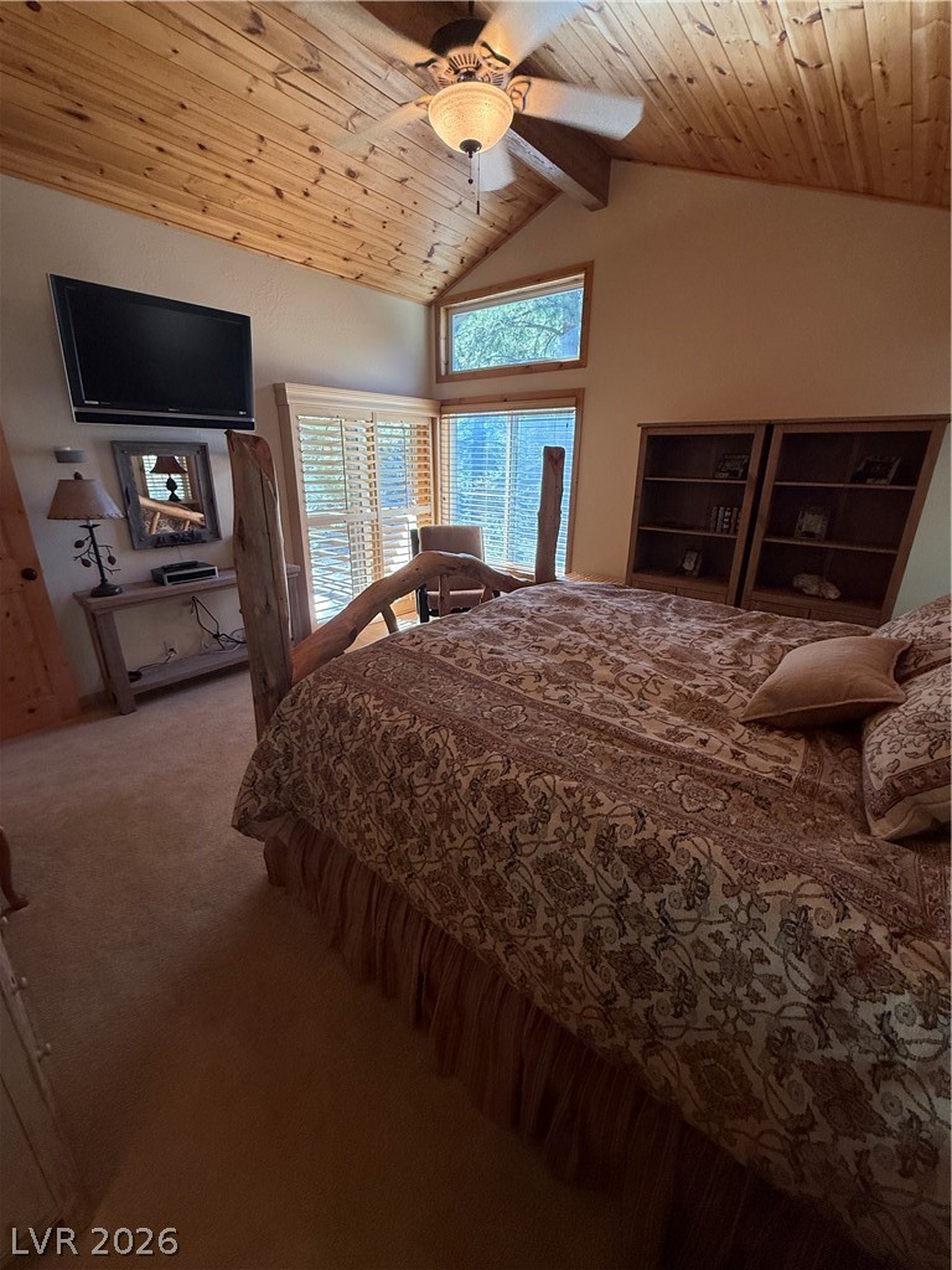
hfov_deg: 85.7
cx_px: 476
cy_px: 635
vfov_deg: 102.1
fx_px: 513
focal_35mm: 14
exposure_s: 1/120
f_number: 2.2
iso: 160
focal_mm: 2.22
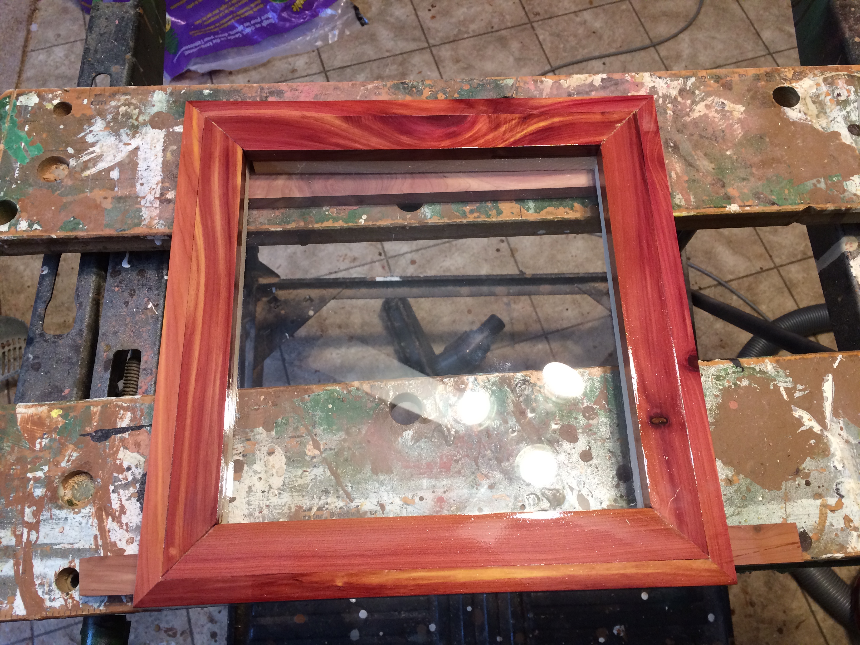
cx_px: 430
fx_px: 720
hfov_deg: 61.7
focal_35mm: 29
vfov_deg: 48.2
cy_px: 322
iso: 125
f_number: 2.2
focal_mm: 4.15
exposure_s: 1/30
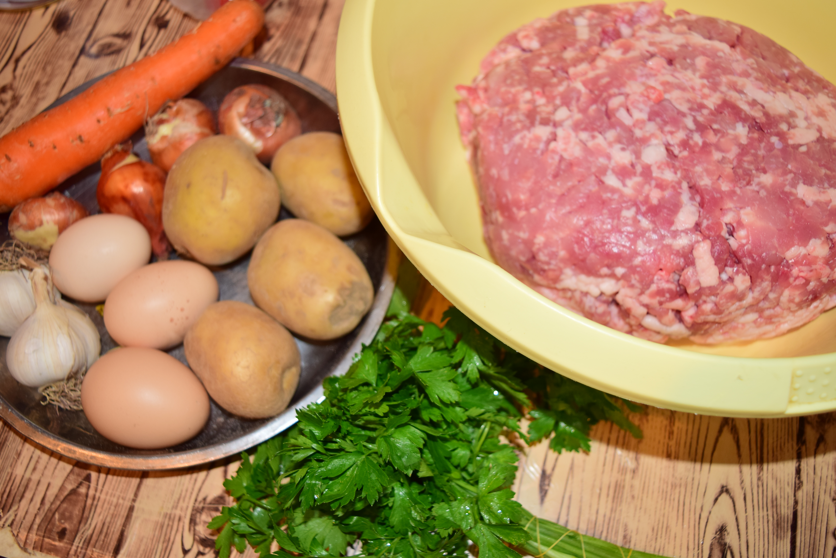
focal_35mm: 36
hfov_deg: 53.1
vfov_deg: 36.9
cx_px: 418
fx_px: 836
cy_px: 279
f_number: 4
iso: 200
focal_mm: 24
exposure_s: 1/60
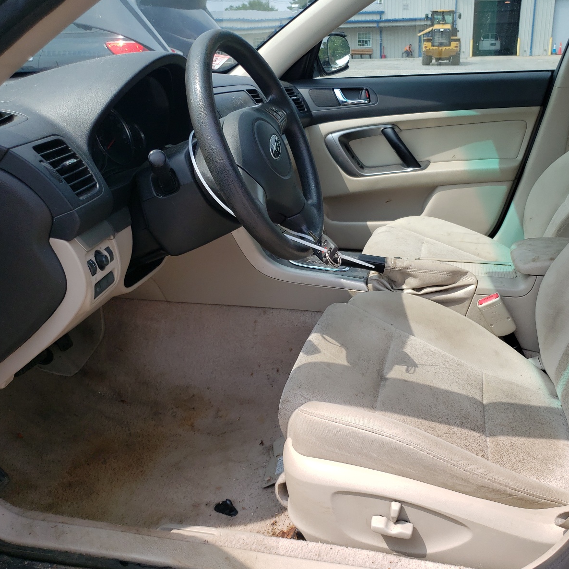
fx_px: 577
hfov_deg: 52.2
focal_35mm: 31
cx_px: 342
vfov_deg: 52.5
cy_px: 287
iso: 50
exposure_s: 1/1667
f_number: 1.5
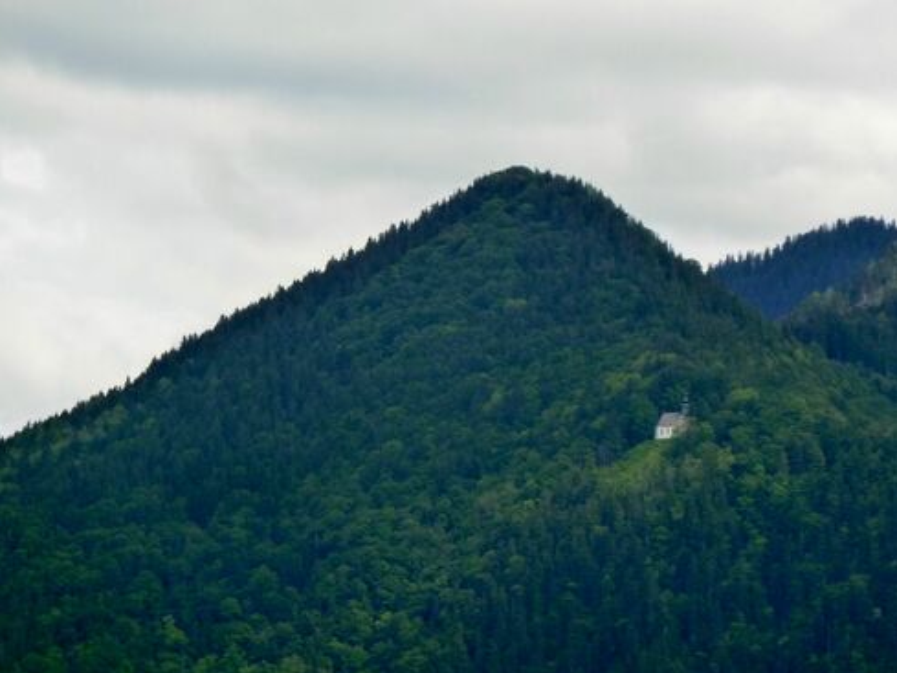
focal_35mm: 336
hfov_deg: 5.9
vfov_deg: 4.4
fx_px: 8709
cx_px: 449
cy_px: 336
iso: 250
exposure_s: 1/640
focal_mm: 49.2
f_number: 4.9
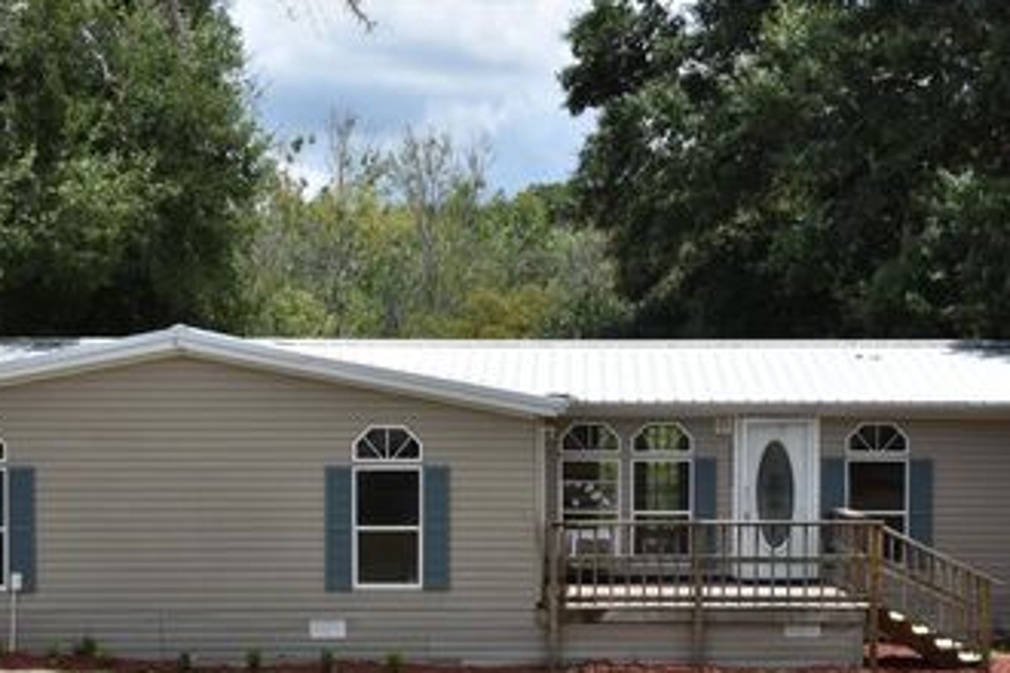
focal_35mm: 91
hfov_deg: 22.4
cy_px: 506
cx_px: 551
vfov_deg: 15.0
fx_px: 2553
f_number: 8
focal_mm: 40
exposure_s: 1/500
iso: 200
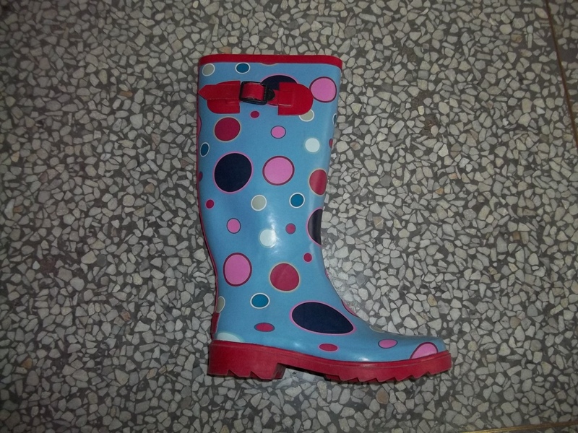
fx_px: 534
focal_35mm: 32
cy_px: 216
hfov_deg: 56.8
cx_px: 289
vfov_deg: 44.2
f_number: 2.9
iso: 160
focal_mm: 5.7
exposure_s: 1/30
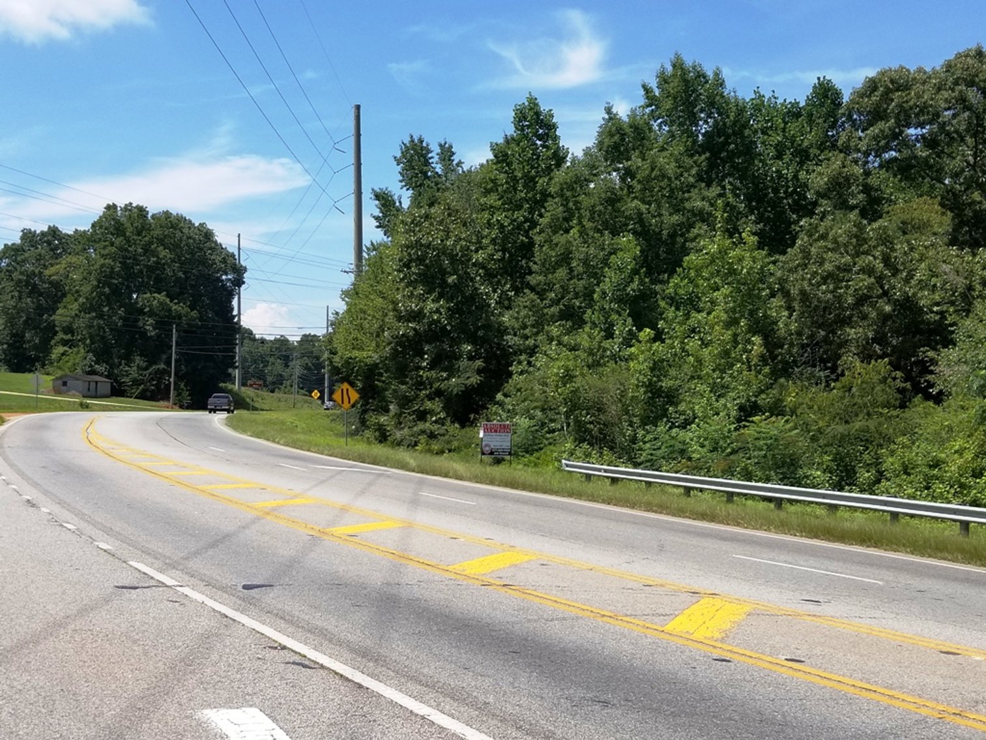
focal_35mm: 26
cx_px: 493
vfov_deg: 53.1
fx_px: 741
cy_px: 370
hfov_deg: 67.3
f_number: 1.7
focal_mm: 4.25
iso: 50
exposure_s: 1/2364
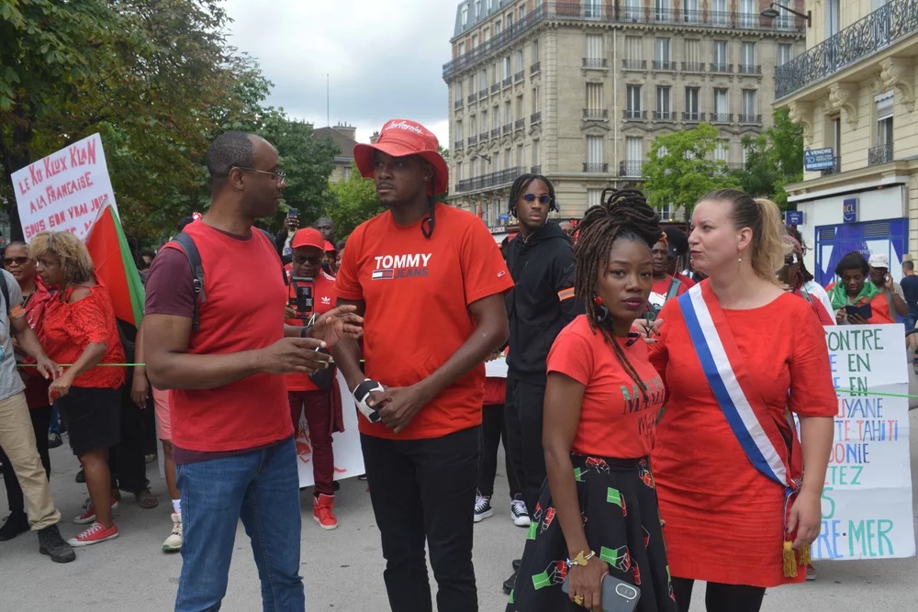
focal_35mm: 35
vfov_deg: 37.9
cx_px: 459
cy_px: 306
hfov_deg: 54.4
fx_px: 893
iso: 800
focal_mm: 35
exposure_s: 1/400
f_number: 10
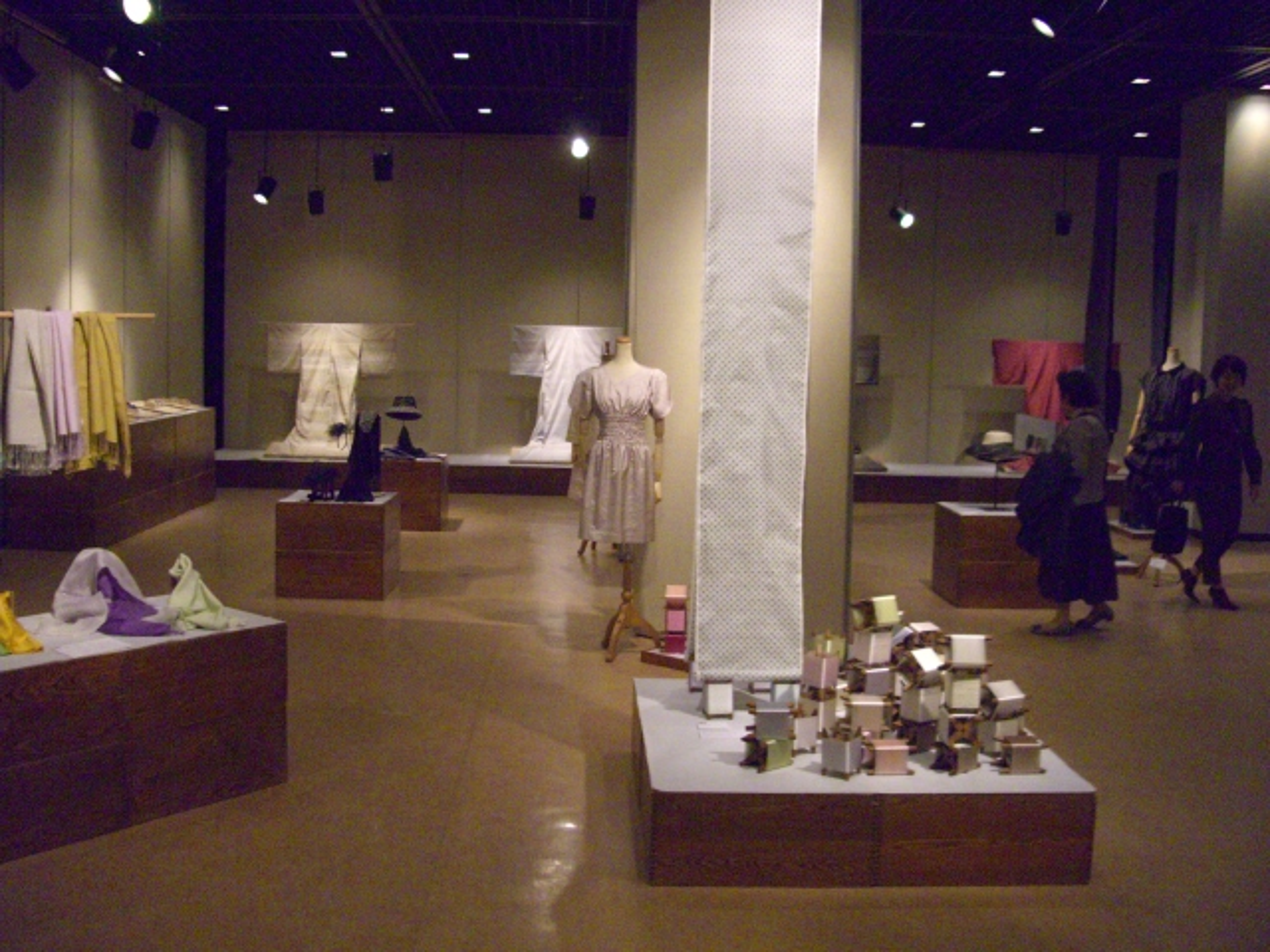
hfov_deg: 49.0
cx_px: 635
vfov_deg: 37.7
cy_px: 476
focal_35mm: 38
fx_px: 1394
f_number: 2.8
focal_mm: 7.9
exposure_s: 1/60
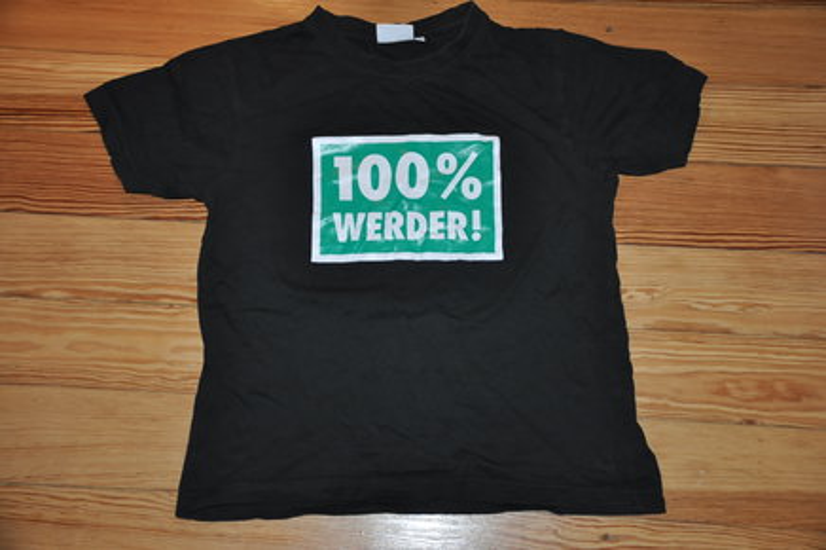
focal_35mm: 42
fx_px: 963
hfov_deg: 46.4
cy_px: 275
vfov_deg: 31.8
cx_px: 413
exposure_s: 1/60
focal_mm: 28
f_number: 4
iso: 800
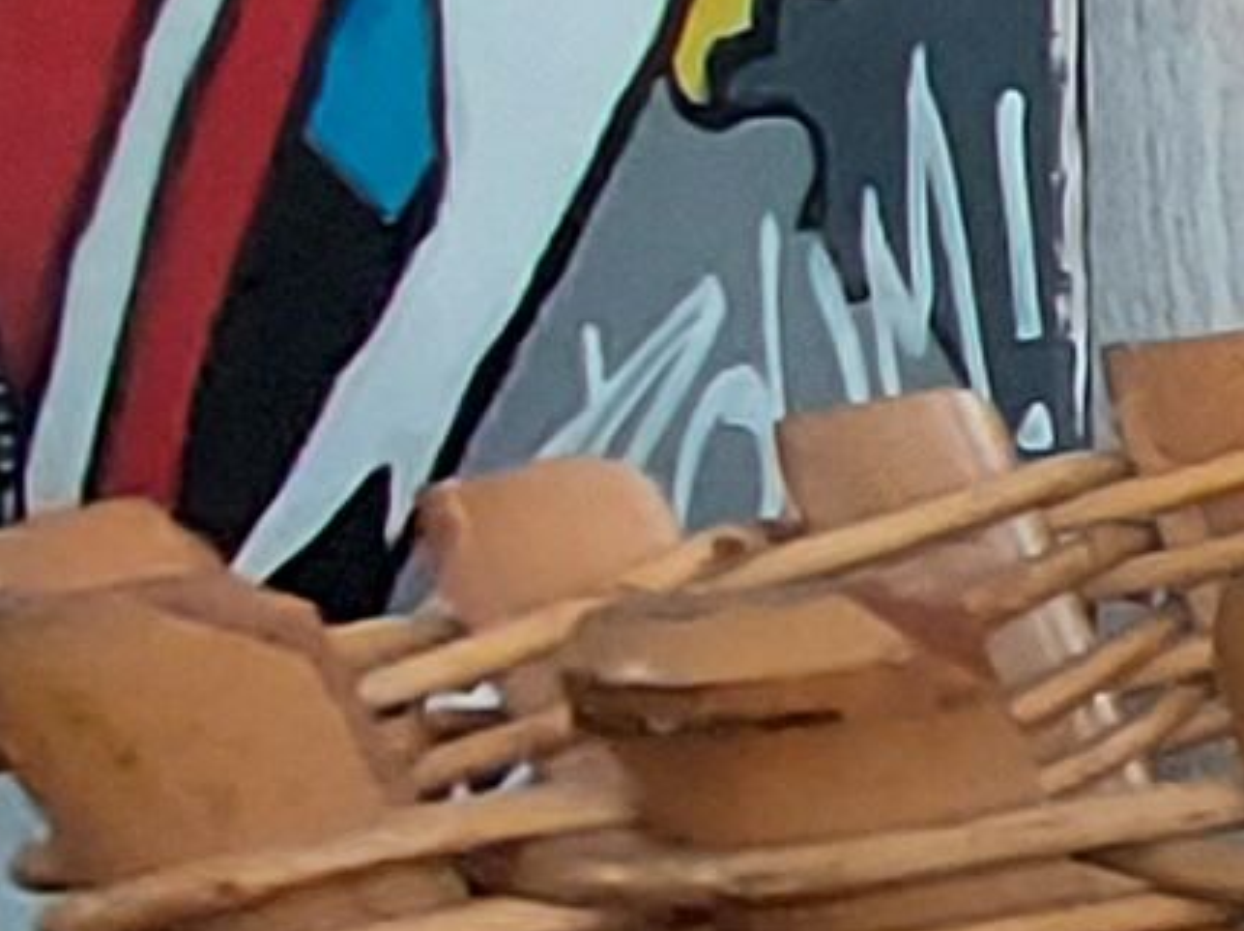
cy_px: 876
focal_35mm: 99
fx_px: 3555
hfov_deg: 10.5
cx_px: 4034
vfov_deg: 14.7
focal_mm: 1.42
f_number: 2.2
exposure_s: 1/50
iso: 80
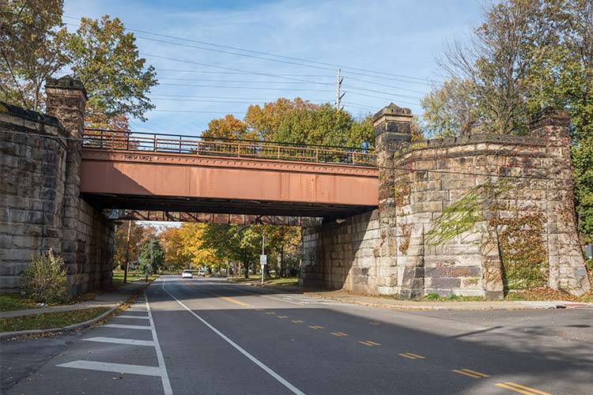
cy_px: 198
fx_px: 494
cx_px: 296
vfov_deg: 43.6
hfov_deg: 61.9
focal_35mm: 30
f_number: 10
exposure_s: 1/400
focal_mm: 30
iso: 320
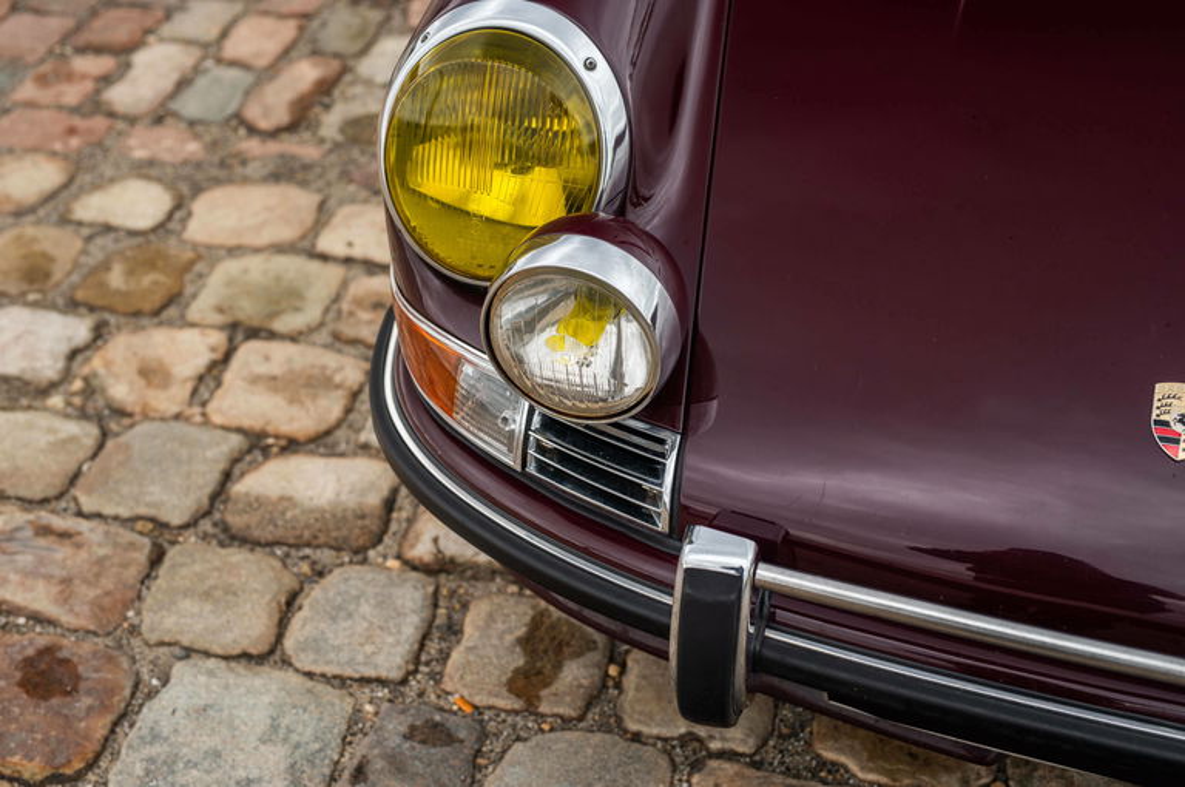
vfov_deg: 26.9
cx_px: 592
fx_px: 1644
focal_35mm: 50
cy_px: 394
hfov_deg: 39.6
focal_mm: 50
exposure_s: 1/100
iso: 160
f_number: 4
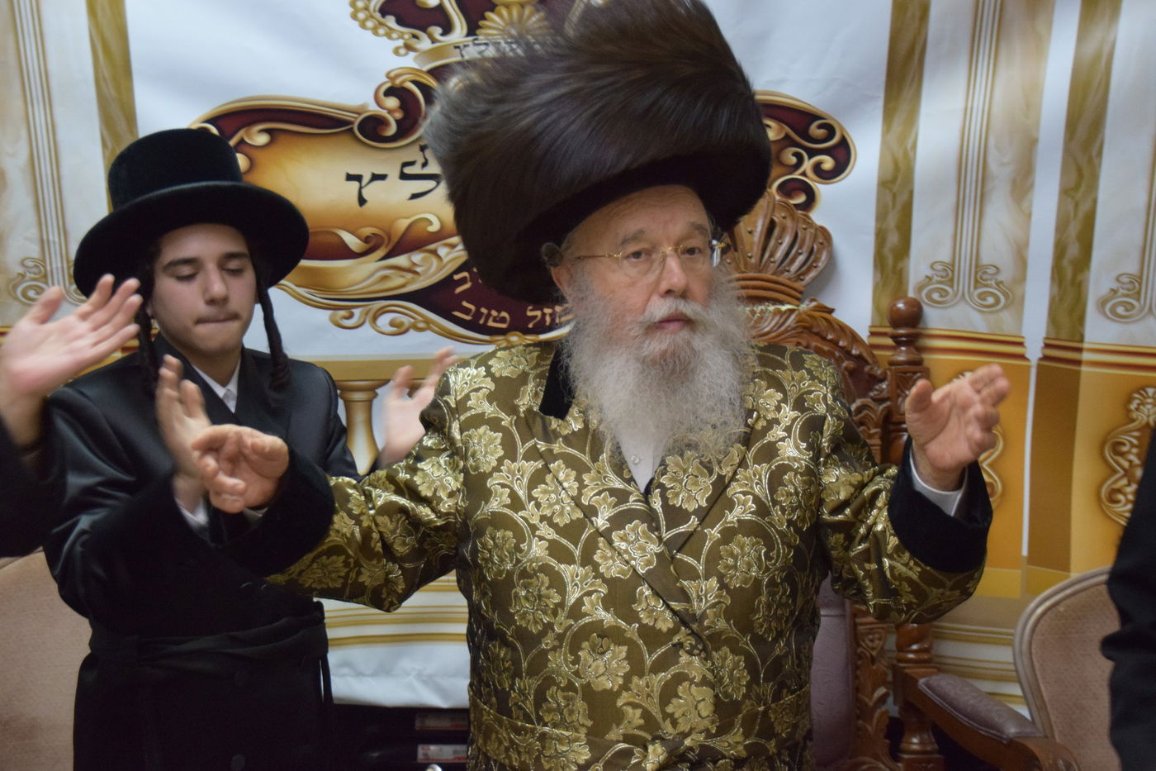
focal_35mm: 75
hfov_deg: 27.0
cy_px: 386
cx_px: 578
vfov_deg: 18.2
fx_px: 2408
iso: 1600
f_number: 5
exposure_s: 1/60
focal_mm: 50
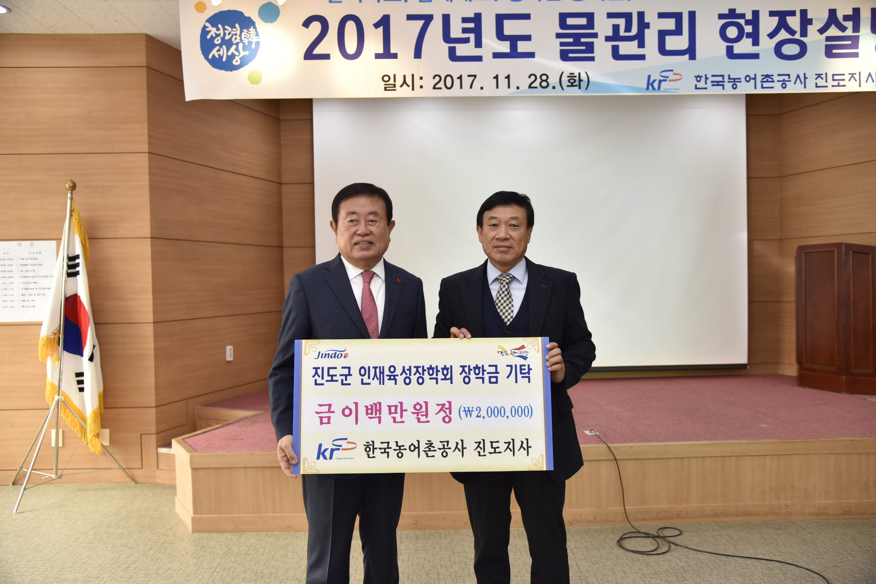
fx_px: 730
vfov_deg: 43.6
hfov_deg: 61.9
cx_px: 438
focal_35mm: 30
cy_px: 292
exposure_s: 1/125
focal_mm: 30
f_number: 4
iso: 800
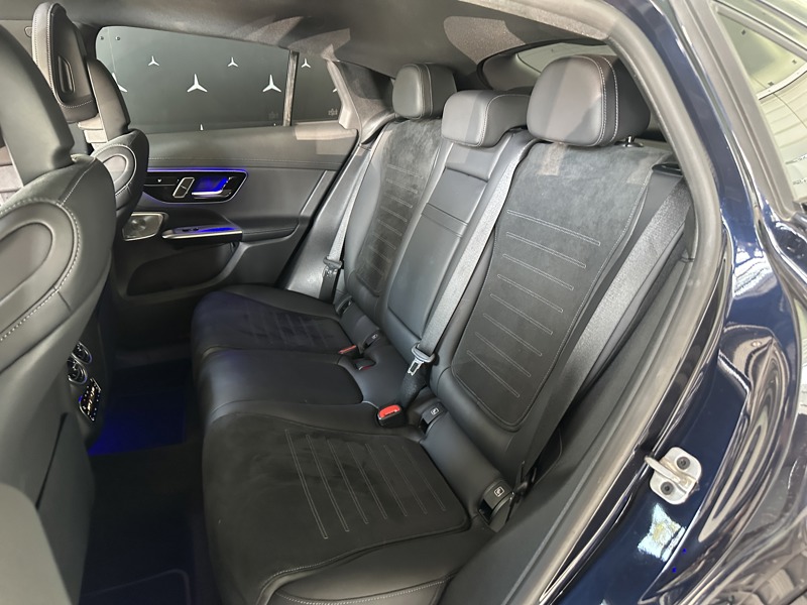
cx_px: 404
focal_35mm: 24
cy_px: 302
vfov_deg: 56.8
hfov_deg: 71.6
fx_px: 560
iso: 1000
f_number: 1.78
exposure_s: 1/49
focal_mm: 6.86
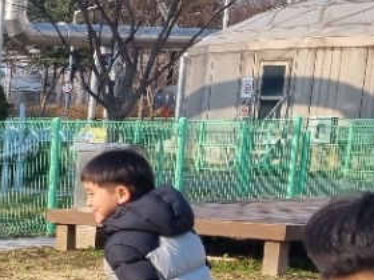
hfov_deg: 13.4
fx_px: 1286
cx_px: -441
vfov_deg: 12.2
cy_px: 331
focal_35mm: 119
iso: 50
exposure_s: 1/1376
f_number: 1.8
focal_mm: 5.4
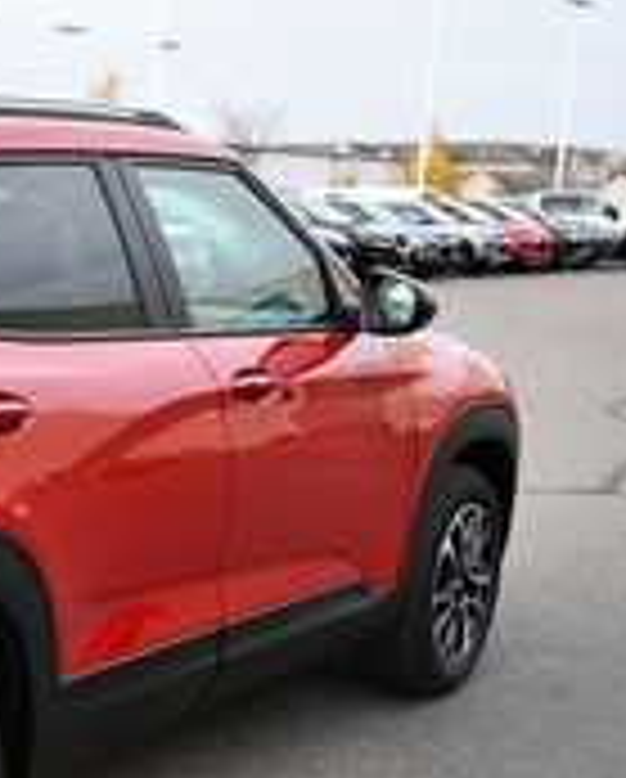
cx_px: -252
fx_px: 1501
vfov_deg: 29.0
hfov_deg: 20.8
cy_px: 483
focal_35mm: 65
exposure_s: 1/250
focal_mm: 20
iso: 800
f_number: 5.6
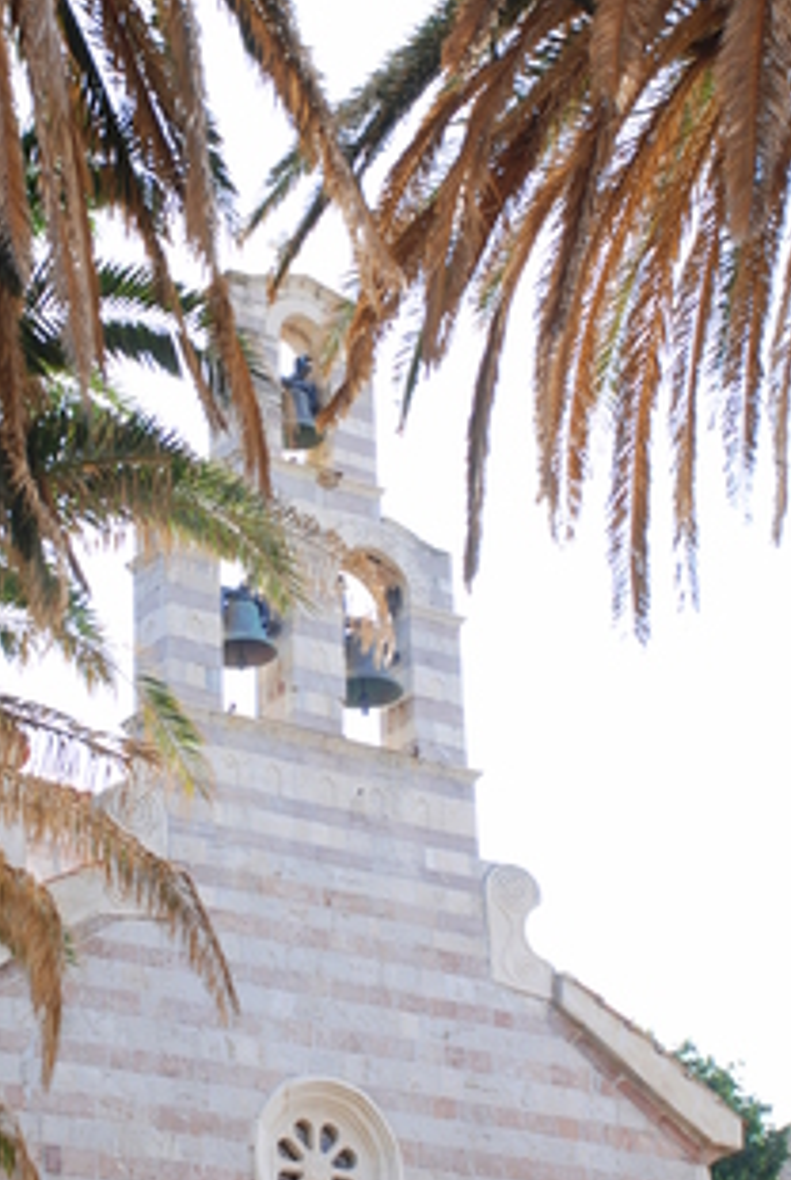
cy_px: 613
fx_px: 2854
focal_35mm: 87
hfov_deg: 15.8
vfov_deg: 23.3
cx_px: 295
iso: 100
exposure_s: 1/125
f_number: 4.5
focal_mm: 40
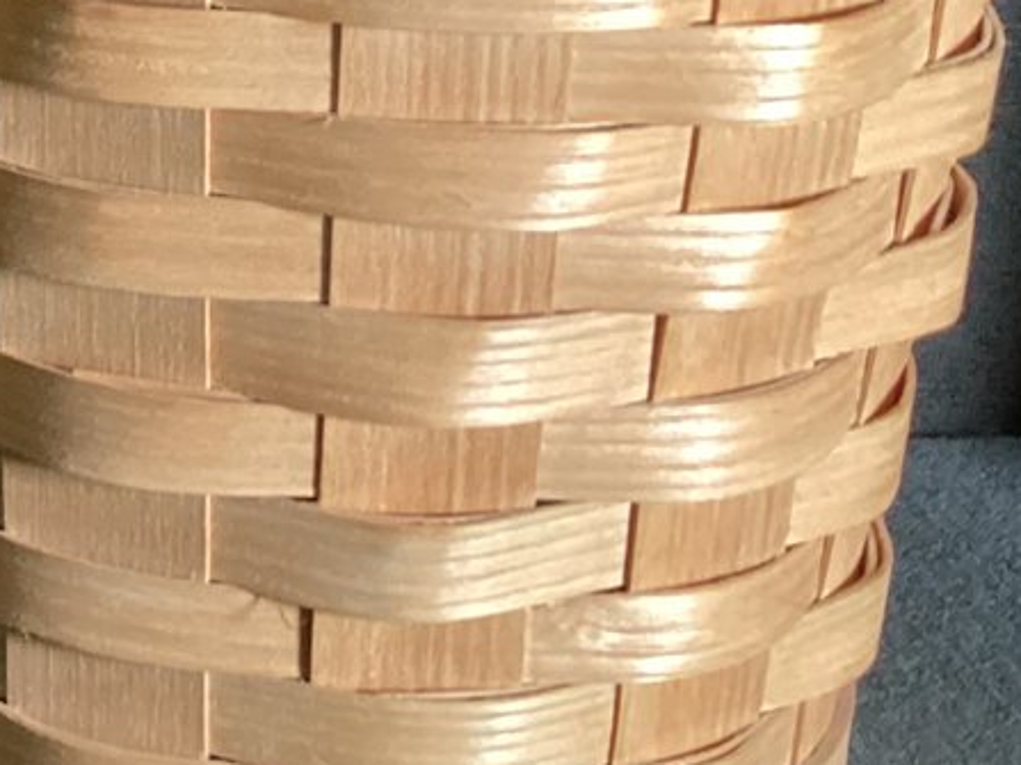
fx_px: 3096
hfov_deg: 17.1
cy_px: -209
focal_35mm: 105
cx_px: -476
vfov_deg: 13.6
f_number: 2.4
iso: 320
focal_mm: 3.3
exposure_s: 1/60
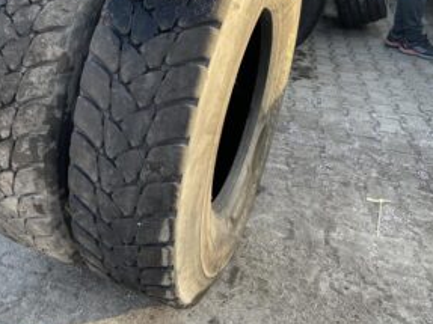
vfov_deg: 36.3
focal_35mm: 39
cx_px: 124
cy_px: 100
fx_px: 488
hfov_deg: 46.6
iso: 32
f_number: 1.6
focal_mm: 4.2
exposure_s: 1/243
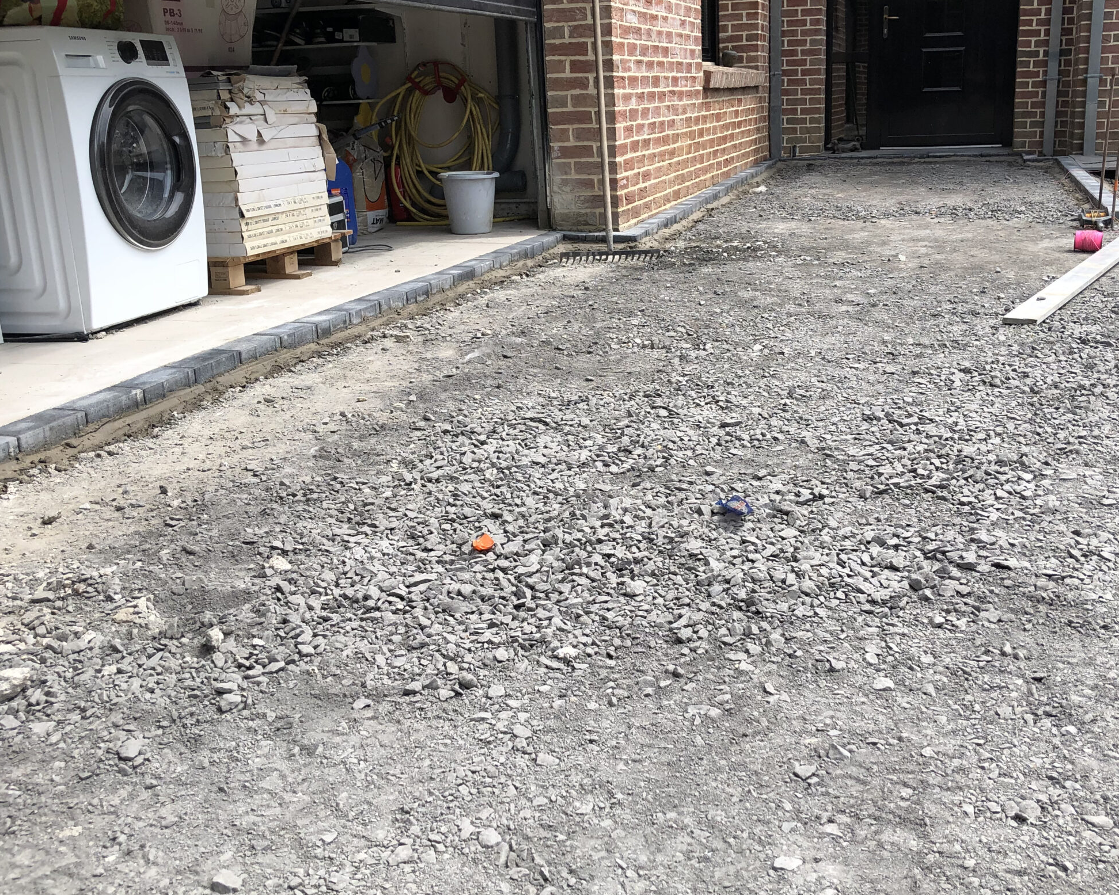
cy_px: 437
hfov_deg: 50.2
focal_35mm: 36
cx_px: 621
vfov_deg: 41.2
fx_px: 1192
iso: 20
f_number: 1.8
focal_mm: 4
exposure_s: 1/1297
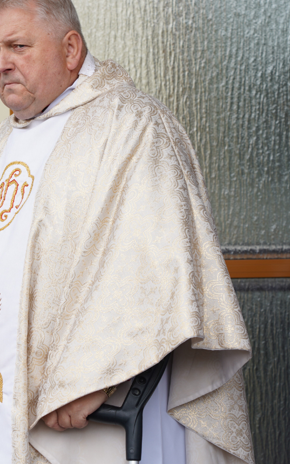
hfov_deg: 8.1
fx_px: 2037
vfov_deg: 13.0
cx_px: -66
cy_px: 218
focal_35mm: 161
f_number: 6.3
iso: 100
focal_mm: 99
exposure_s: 1/100
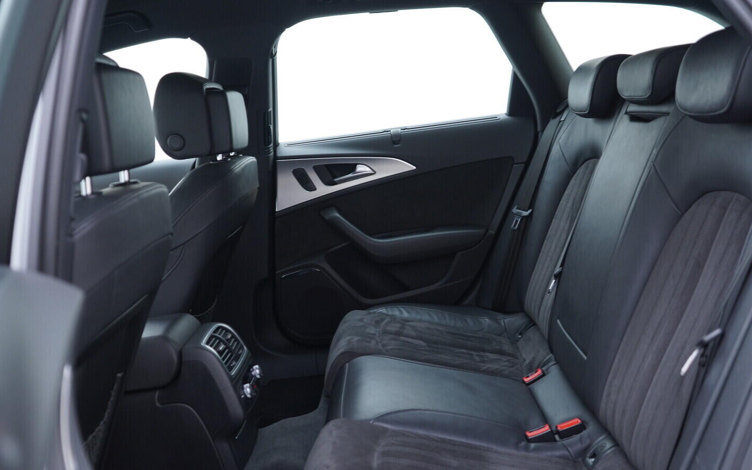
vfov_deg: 34.4
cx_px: 373
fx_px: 758
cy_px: 247
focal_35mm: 37
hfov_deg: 52.8
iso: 200
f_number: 2.8
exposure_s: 1/40
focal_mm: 24
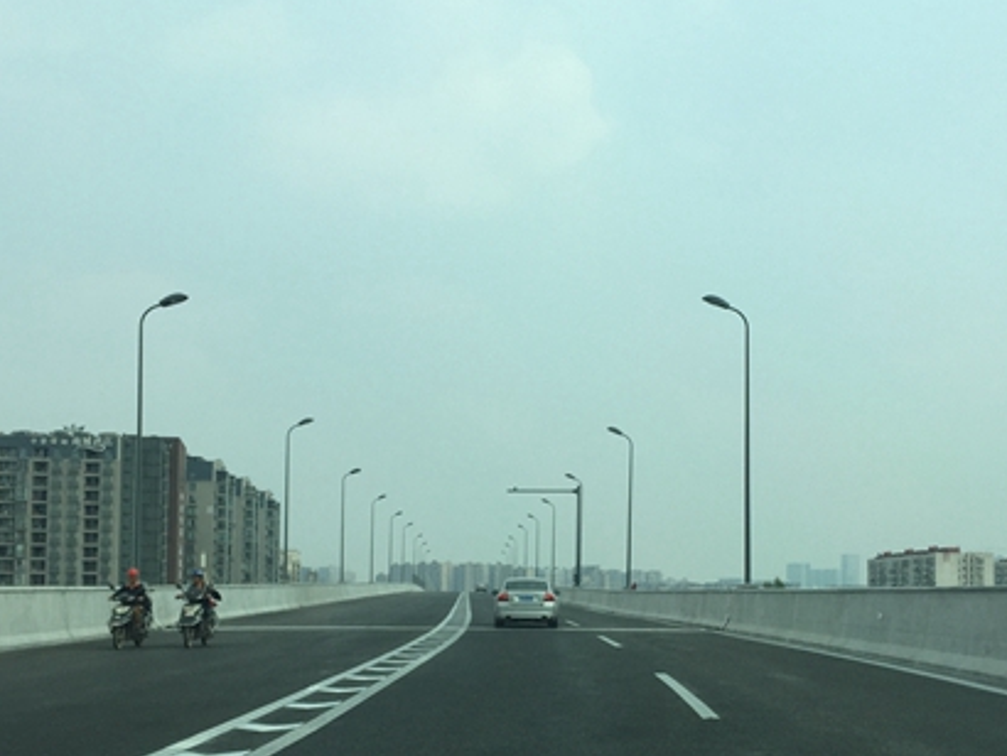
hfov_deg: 41.2
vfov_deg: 31.0
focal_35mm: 46
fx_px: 1339
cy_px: 574
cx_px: 560
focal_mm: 4.15
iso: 32
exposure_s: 1/1582
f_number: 2.2
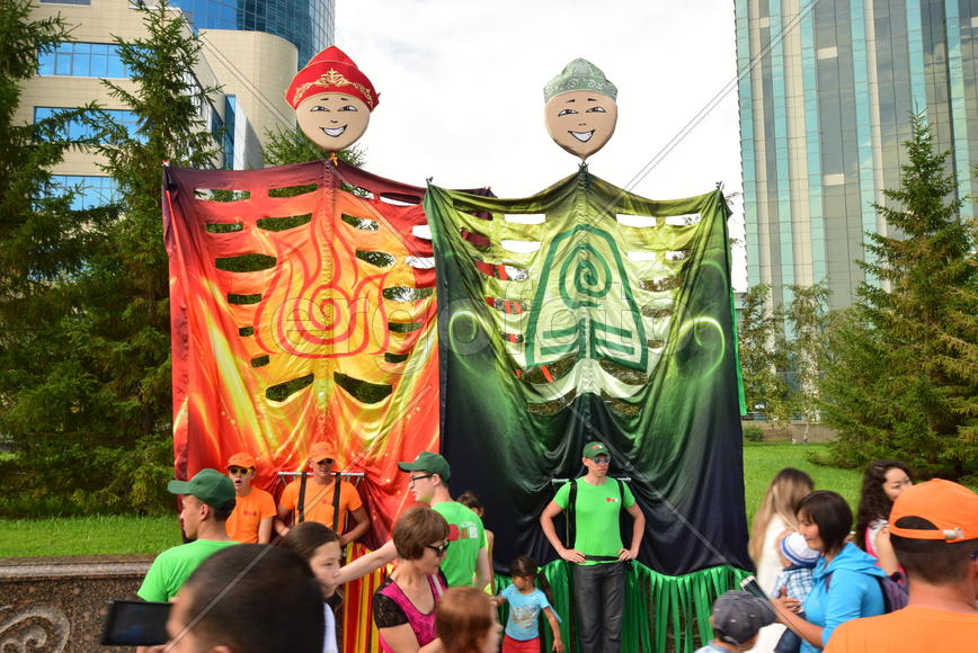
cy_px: 326
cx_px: 489
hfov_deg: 61.9
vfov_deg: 43.7
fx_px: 816
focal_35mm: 30
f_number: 11
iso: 100
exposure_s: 1/50
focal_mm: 20
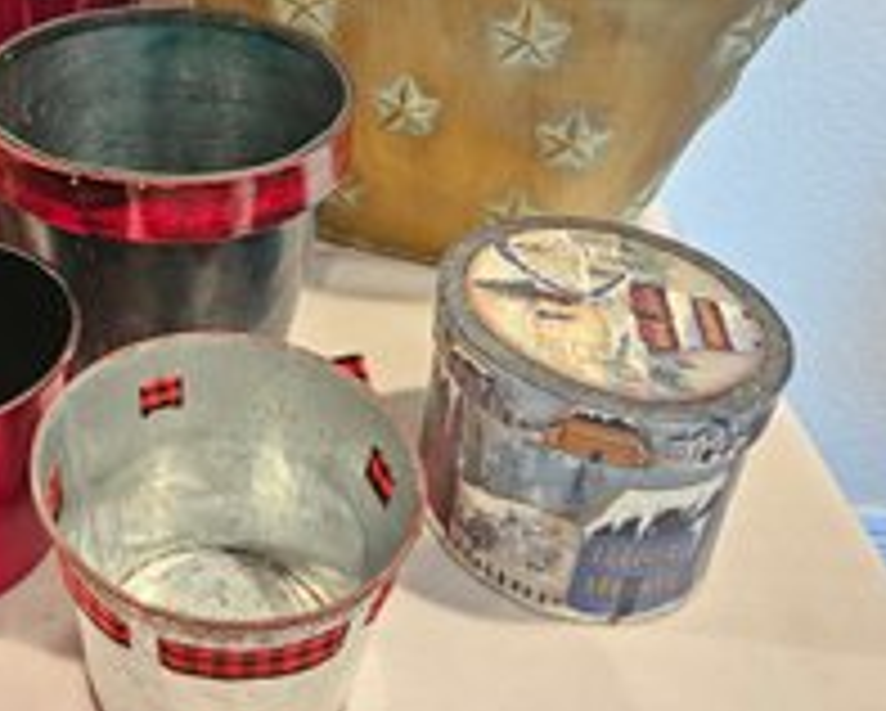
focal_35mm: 39
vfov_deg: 36.9
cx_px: 155
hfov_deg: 44.1
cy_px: 137
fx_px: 1024
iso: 800
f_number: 1.8
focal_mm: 5.4
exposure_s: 1/24
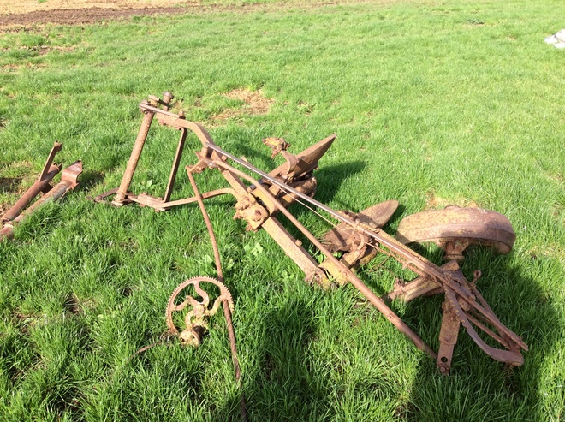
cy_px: 211
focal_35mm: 32
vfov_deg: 44.1
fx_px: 522
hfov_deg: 56.9
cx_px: 282
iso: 32
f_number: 2.4
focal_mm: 3.3
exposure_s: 1/515
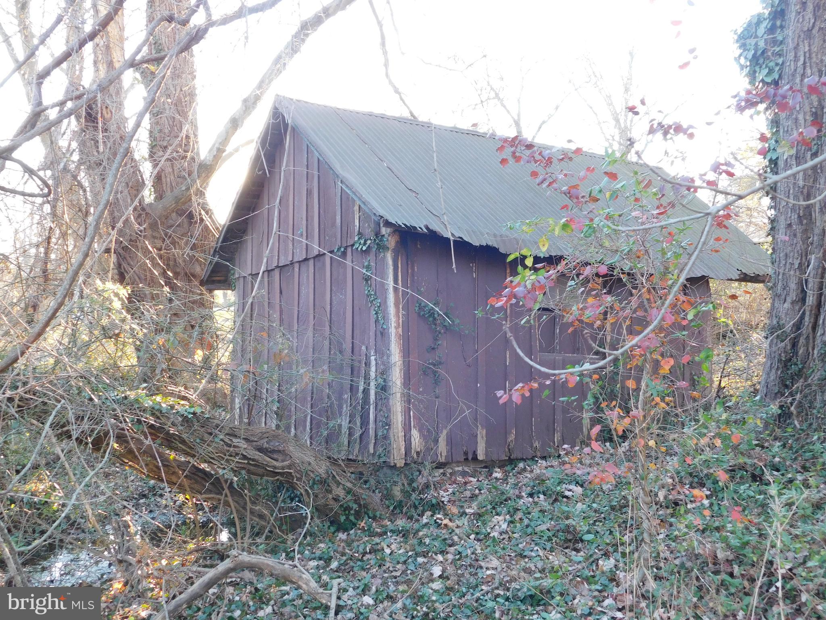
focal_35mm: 36
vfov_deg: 39.7
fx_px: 859
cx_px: 413
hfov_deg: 51.4
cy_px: 310
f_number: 3.5
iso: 180
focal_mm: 6.3
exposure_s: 1/30
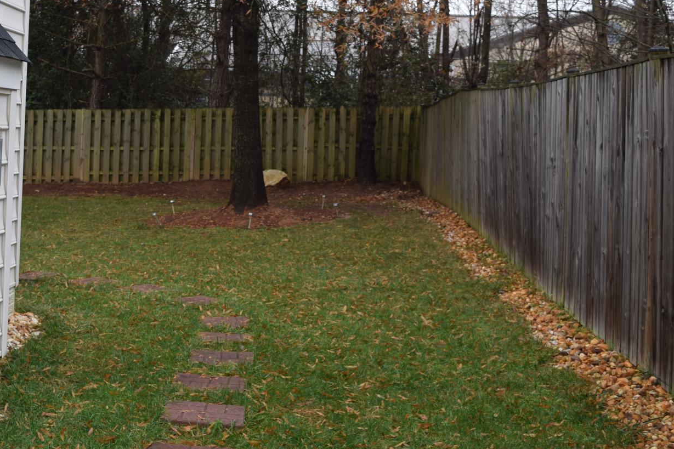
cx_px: 191
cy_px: 138
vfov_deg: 24.5
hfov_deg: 35.6
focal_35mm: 55
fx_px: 1030
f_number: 5.6
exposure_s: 1/125
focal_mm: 22
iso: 220
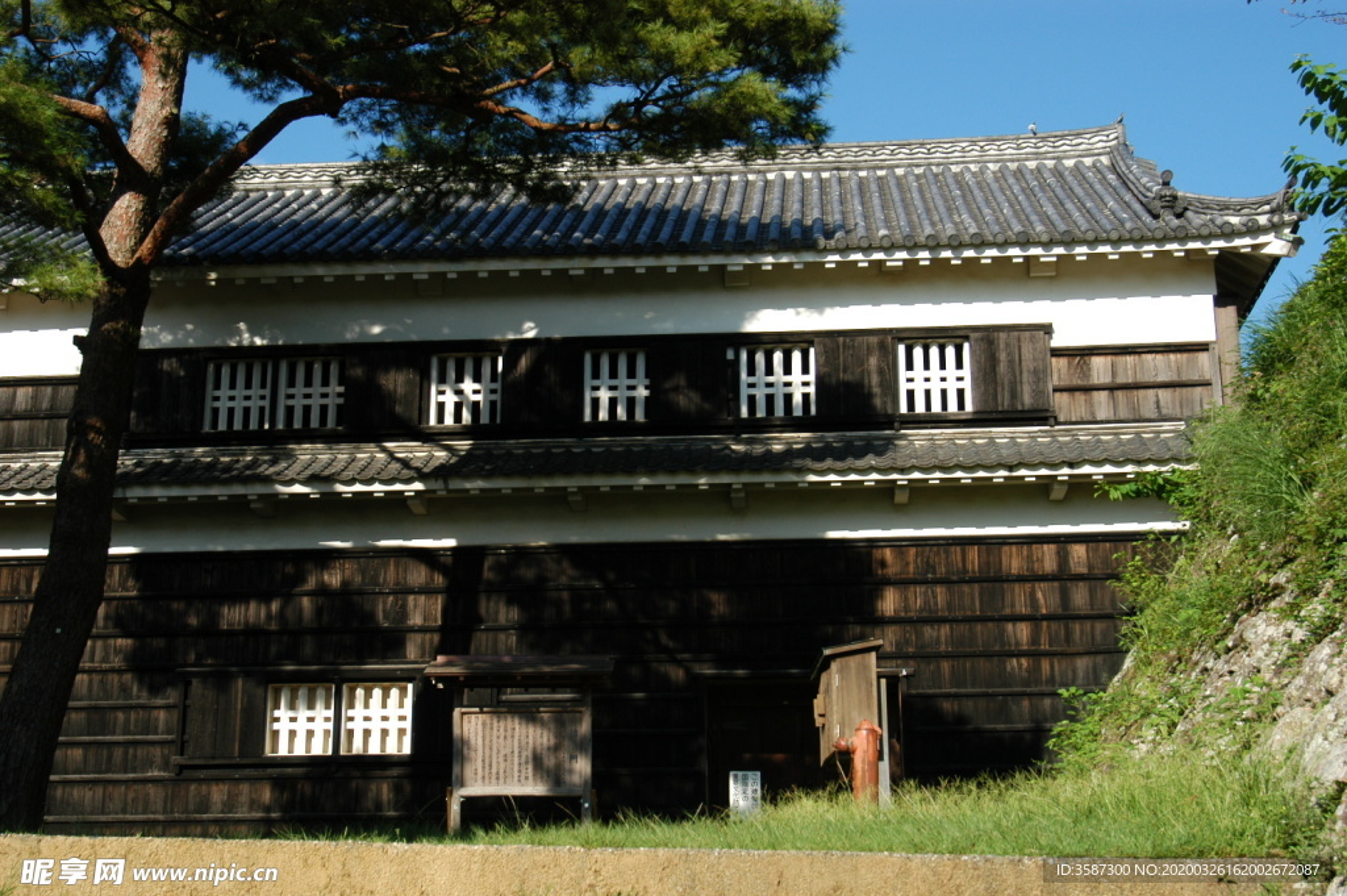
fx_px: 1907
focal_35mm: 51
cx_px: 674
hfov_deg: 38.9
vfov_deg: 26.4
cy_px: 448
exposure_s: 1/250
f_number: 8
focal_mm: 34
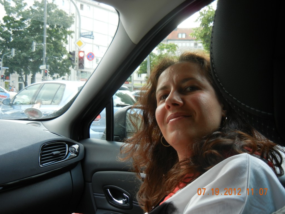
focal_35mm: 39
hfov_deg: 47.9
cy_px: 107
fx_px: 321
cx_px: 142
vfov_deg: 36.8
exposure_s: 1/80
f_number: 3.7
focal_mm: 7.1
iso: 160
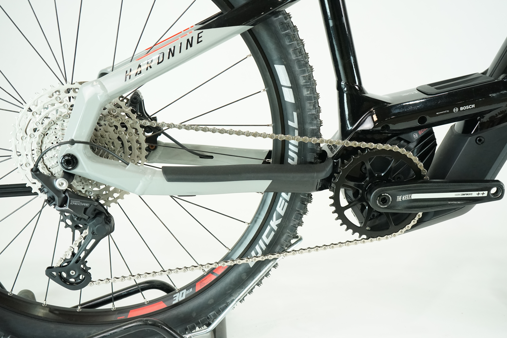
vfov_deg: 35.1
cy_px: 169
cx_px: 254
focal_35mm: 38
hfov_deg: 50.7
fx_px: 535
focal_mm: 38
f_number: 5.6
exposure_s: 1/200
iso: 2500
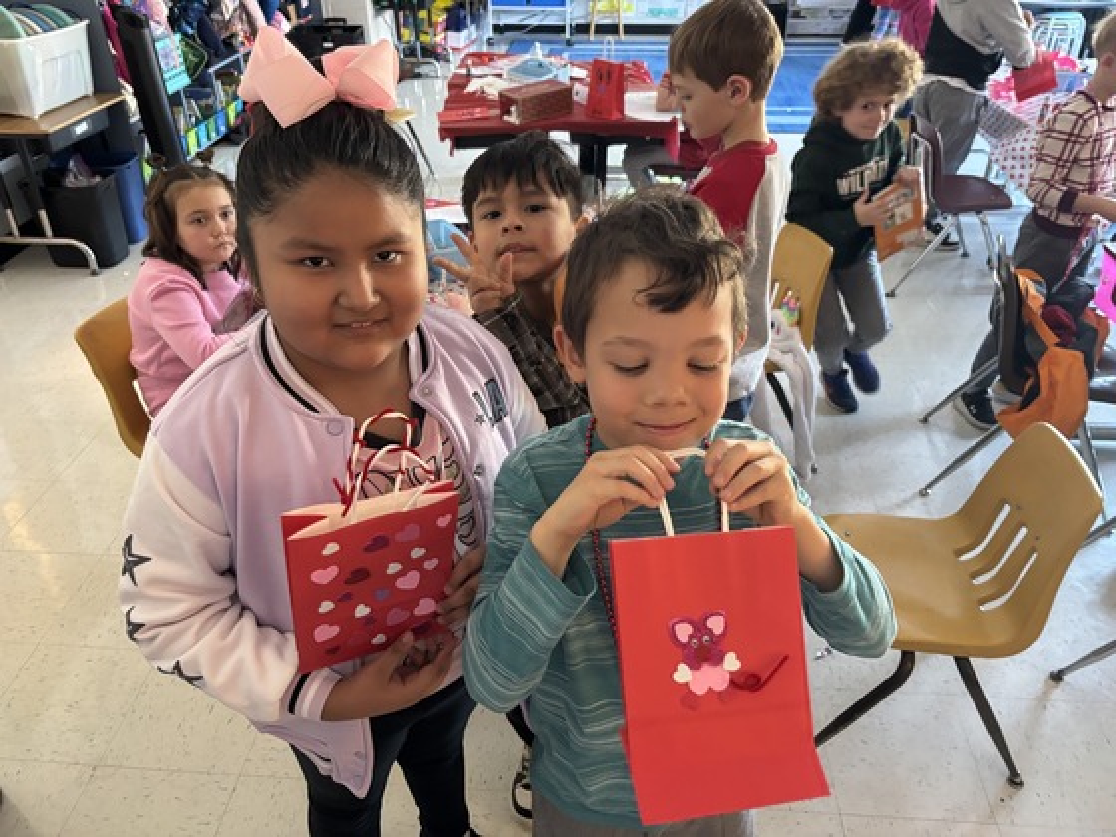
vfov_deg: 53.1
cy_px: 418
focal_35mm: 26
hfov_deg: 67.3
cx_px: 558
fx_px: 838
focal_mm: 5.96
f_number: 1.6
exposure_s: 1/30
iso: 500
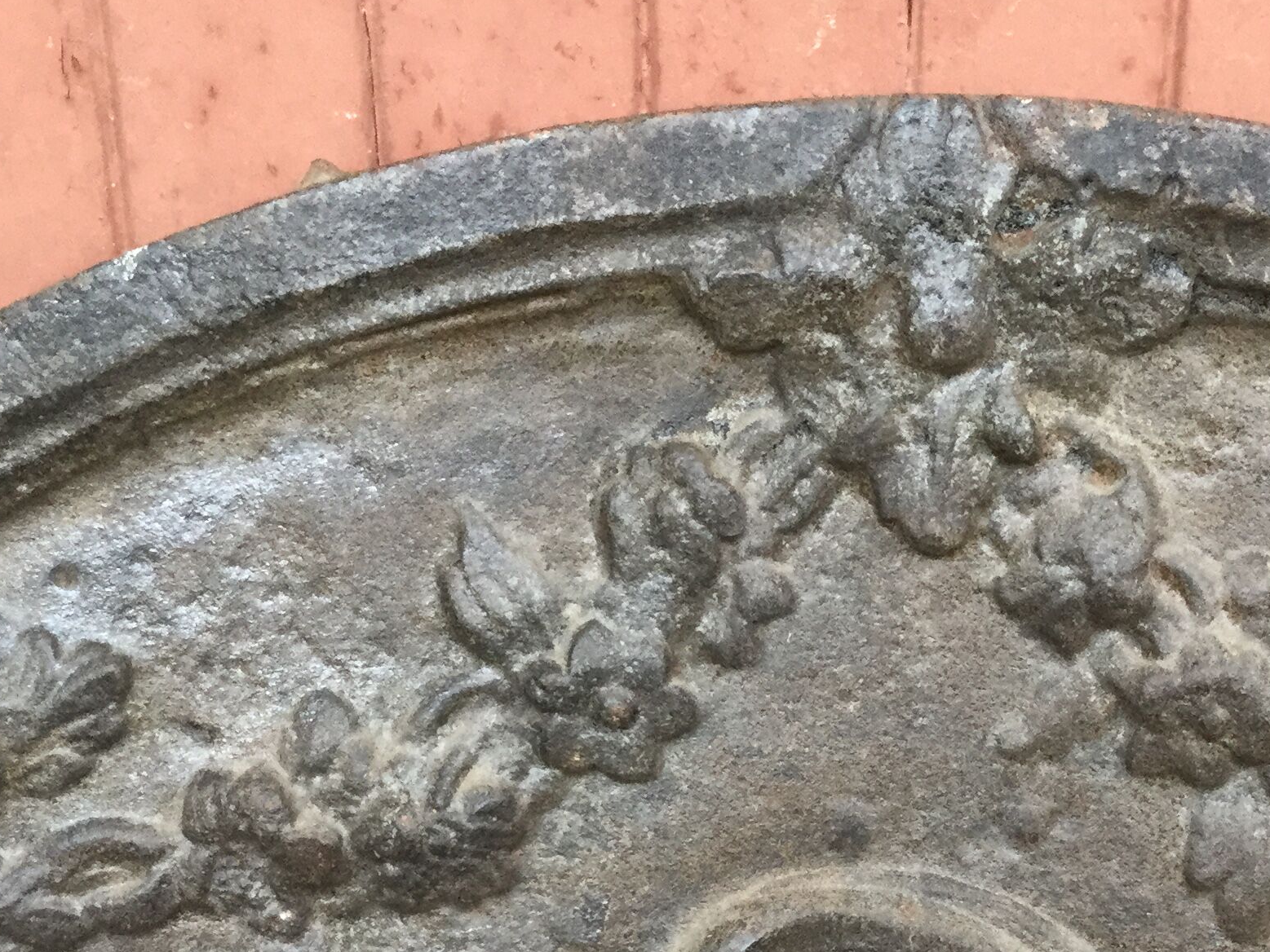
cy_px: 897
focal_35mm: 65
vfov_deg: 21.9
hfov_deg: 29.7
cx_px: 798
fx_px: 2385
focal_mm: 3.3
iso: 64
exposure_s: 1/33
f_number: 2.4
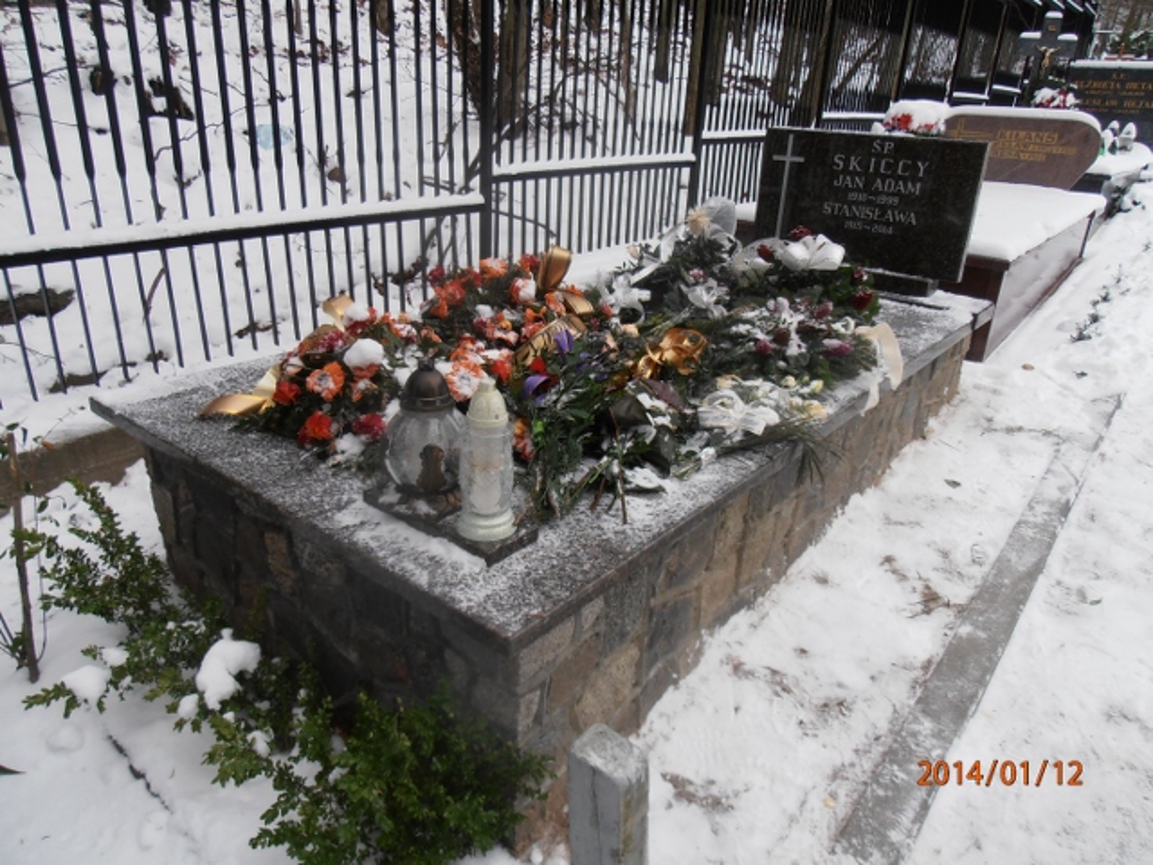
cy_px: 432
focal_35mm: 24
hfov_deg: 71.6
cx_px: 576
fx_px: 799
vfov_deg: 56.8
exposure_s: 1/125
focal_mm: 4.2
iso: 80
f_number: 3
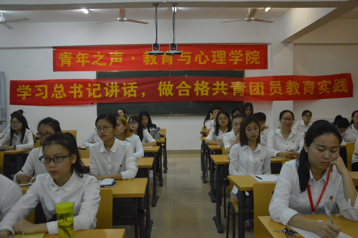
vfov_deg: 41.6
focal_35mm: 32
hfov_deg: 59.5
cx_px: 179
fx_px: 313
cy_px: 119
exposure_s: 1/250
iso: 3200
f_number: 3.8
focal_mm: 21
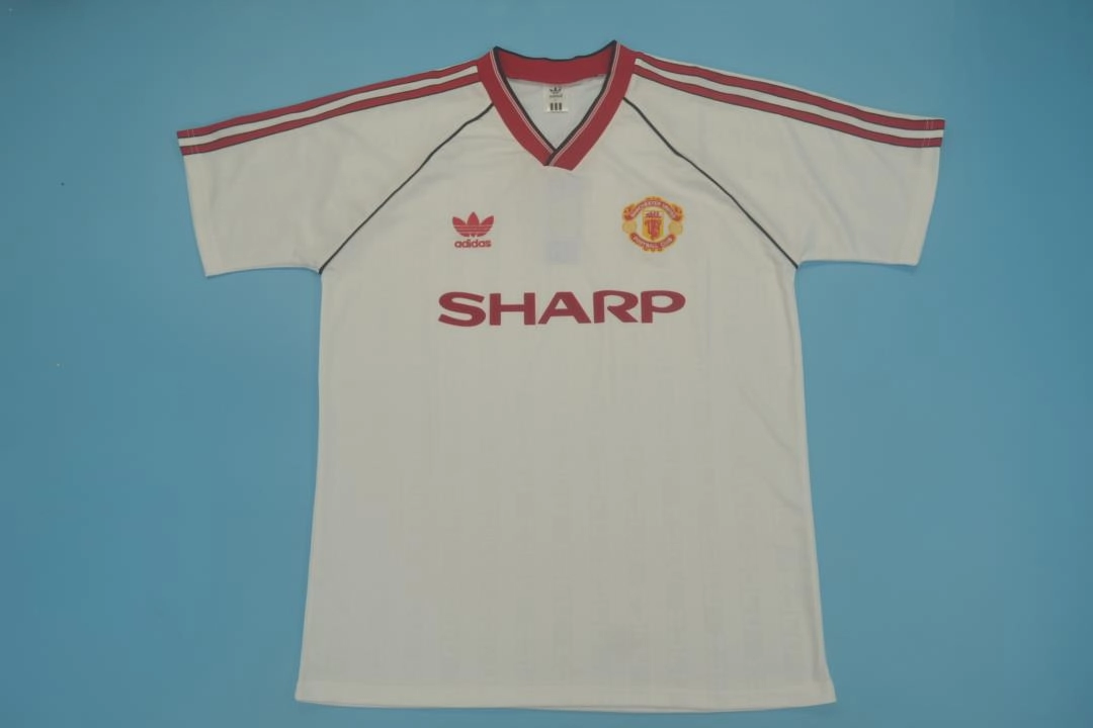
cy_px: 364
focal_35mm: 33
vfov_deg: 40.0
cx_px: 546
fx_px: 1002
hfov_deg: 57.2
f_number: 4.5
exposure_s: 1/200
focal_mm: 22
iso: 200
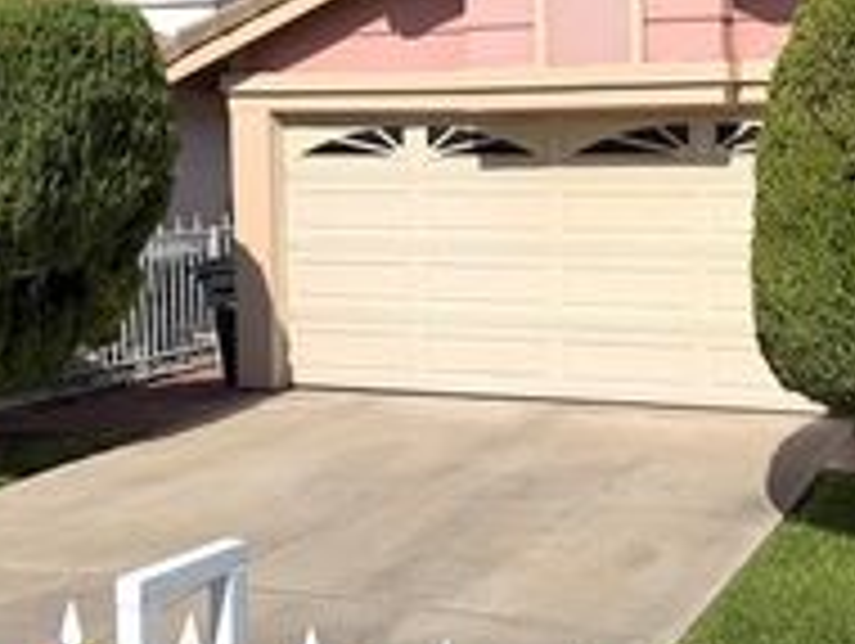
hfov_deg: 30.2
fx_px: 1558
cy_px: 259
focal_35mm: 63
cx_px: 644
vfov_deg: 23.3
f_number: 1.78
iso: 80
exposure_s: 1/9091
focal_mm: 6.76
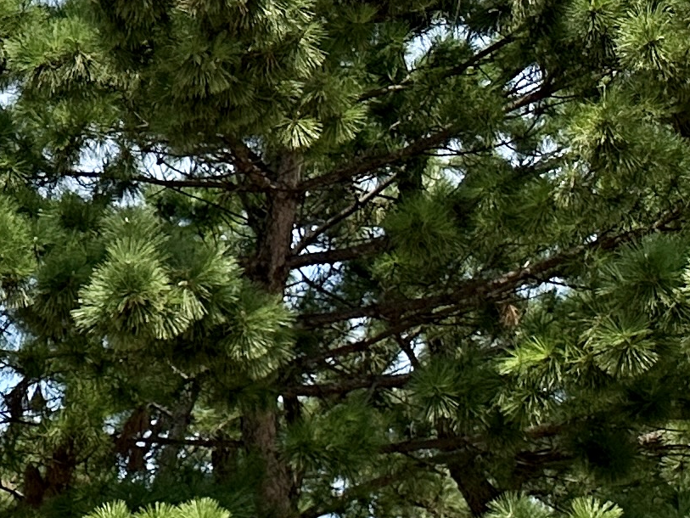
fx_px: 2372
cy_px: 709
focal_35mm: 119
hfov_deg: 12.5
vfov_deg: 12.0
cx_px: -1013
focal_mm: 6.86
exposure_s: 1/3717
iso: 80
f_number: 1.78
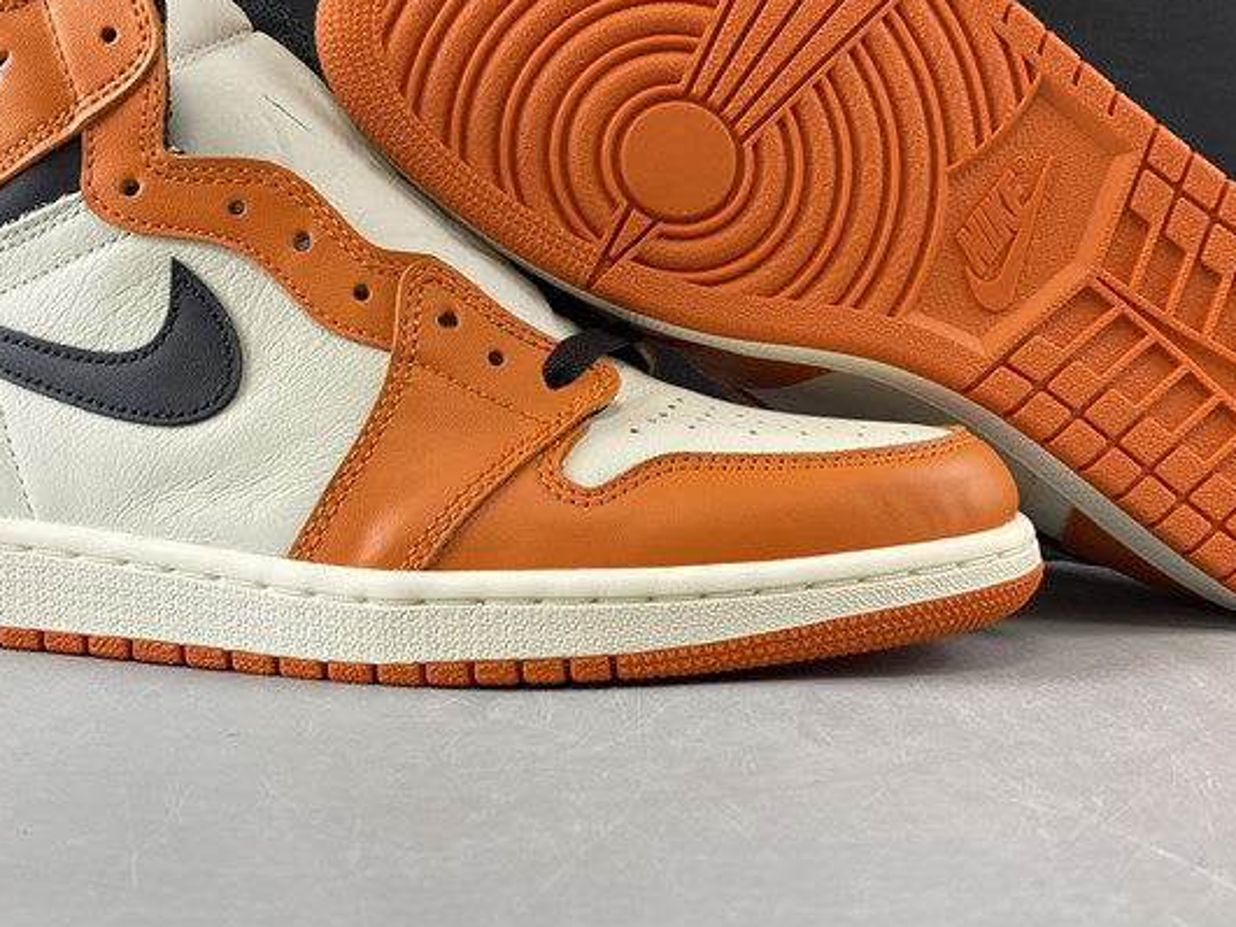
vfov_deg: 29.6
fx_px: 1749
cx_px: 582
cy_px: 410
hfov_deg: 38.9
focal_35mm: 49
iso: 125
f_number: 1.8
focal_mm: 4.25
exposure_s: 1/100
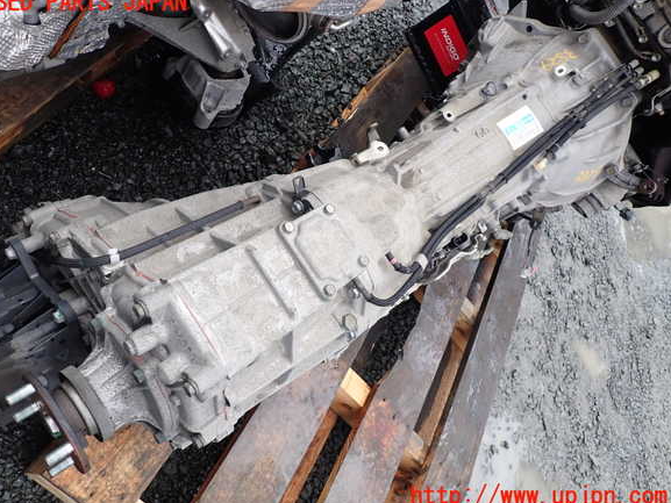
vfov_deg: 53.1
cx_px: 324
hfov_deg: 67.3
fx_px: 504
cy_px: 250
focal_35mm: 26
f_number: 2.8
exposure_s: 1/250
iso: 100
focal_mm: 4.5
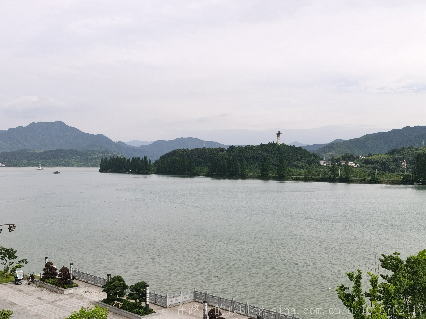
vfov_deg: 34.3
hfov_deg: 44.8
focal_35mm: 42
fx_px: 517
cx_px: 213
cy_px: 160
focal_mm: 5.56
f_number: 1.6
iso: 50
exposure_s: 1/3425
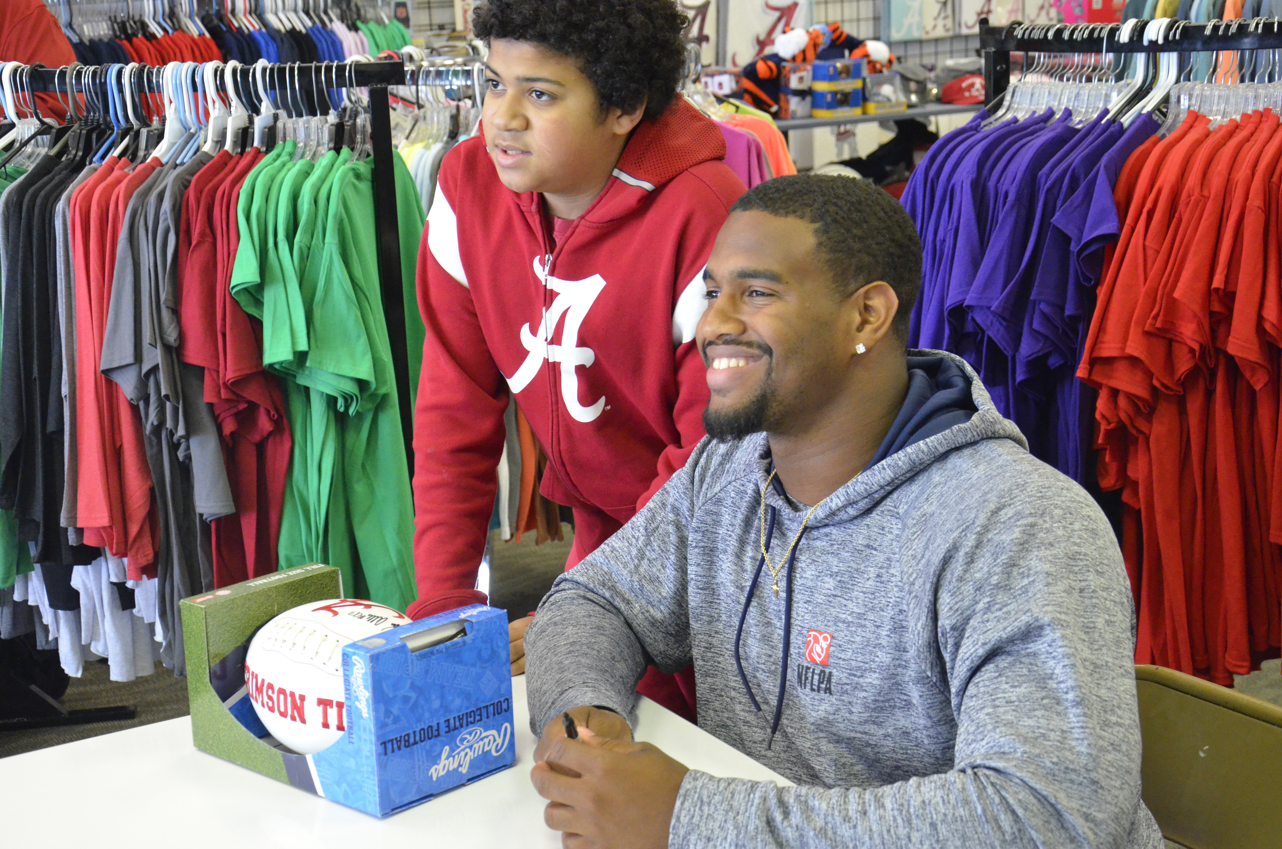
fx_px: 2132
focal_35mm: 60
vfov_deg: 22.5
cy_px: 424
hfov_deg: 33.5
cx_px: 641
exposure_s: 1/125
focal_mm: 40
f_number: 5.6
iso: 4000
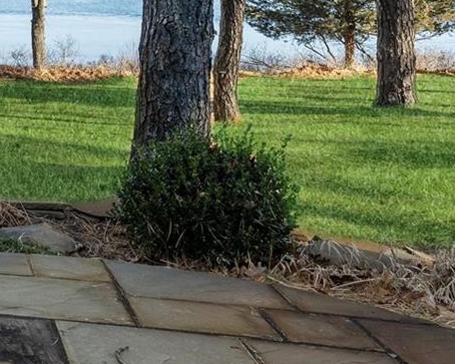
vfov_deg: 24.5
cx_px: -292
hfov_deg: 23.0
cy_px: -12
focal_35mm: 59
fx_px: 795
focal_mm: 14
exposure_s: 1/160
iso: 200
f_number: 8
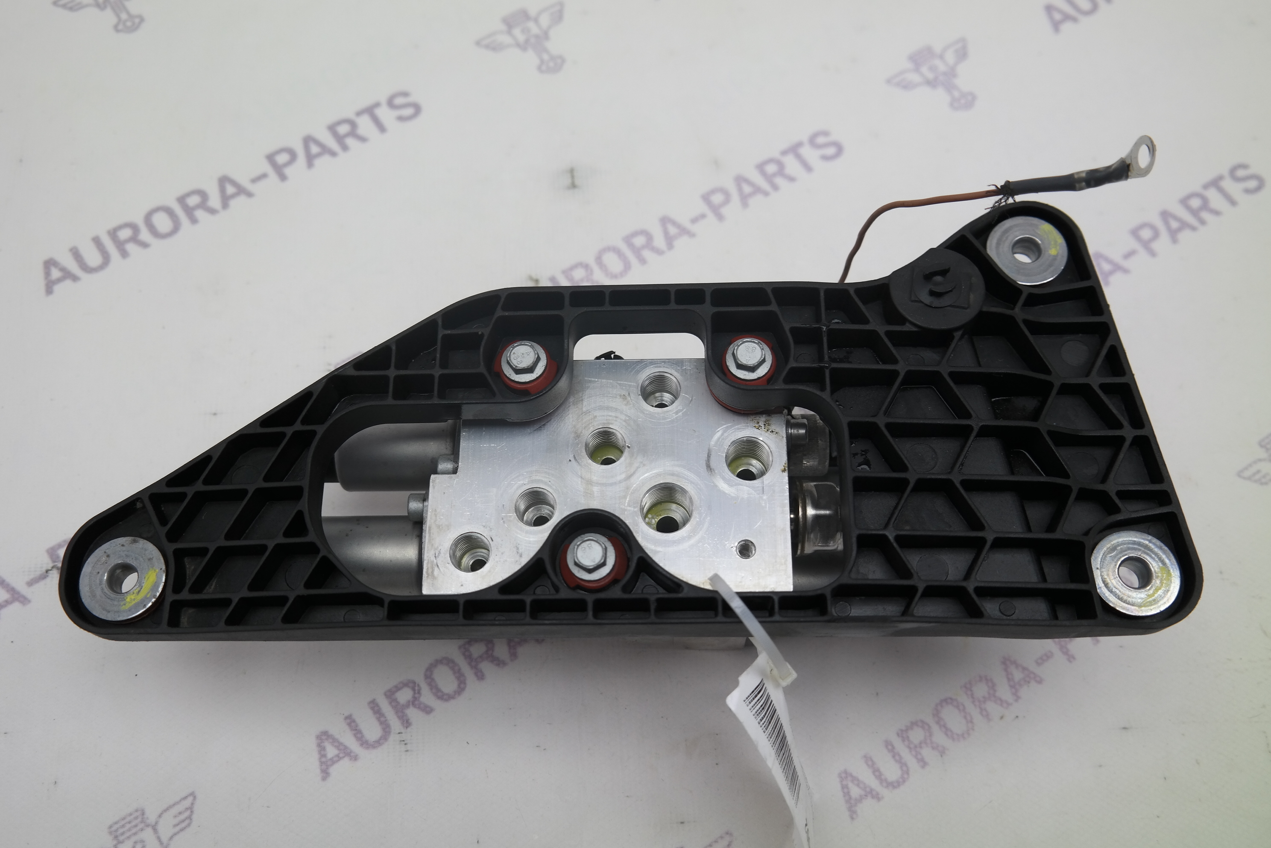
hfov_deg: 61.9
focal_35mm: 30
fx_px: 1059
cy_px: 424
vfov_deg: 43.6
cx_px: 636
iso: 100
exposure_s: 1/80
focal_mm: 20
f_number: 3.5
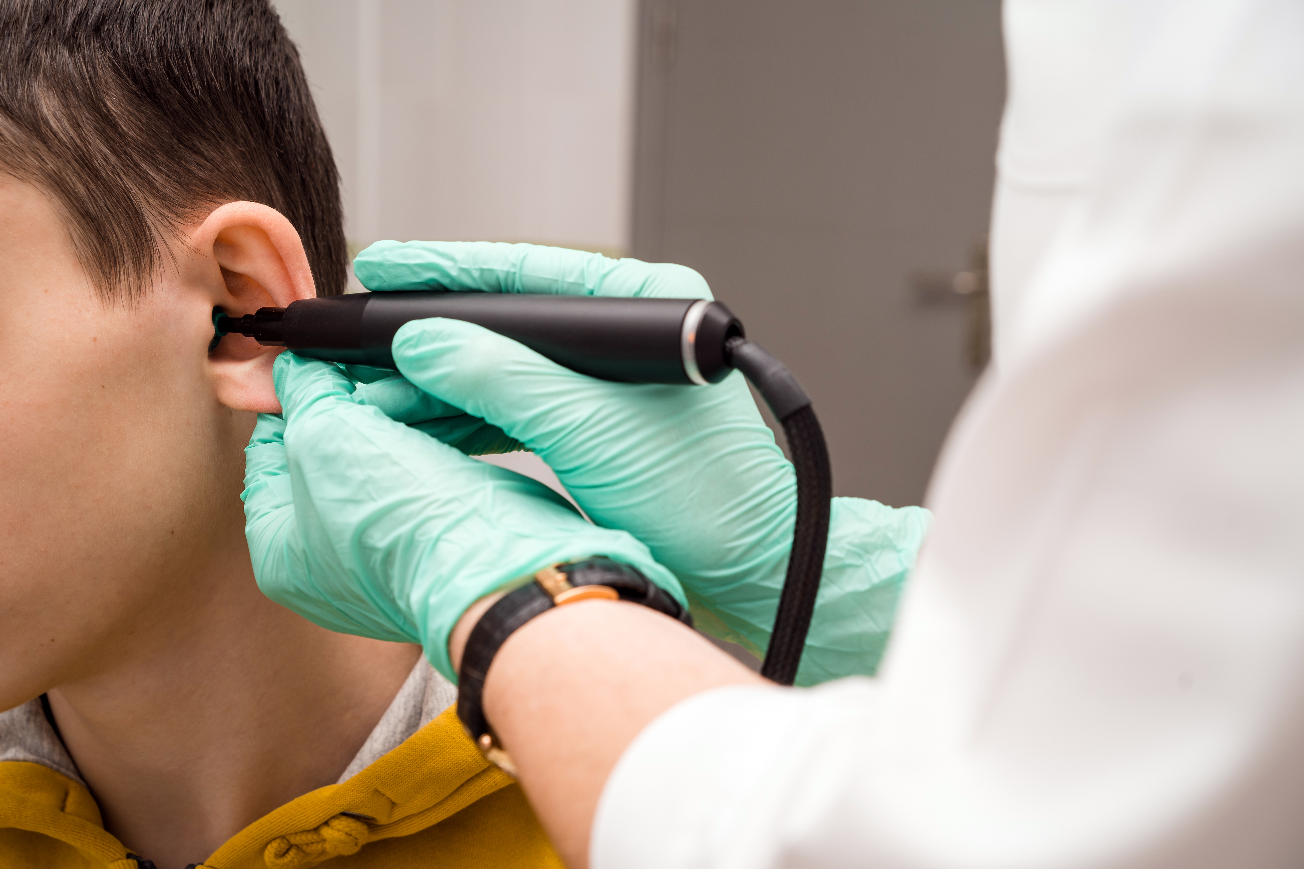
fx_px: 1992
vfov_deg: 24.6
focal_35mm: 55
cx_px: 652
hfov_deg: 36.2
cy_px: 434
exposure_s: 1/125
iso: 125
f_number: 6.3
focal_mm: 55
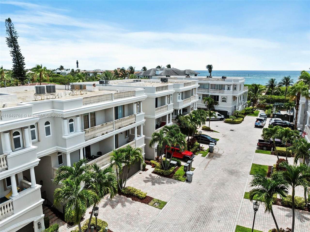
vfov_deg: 56.8
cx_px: 155
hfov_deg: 71.6
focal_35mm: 24
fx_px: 215
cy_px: 116
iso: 100
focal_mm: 12.29
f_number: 2.8
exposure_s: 1/2000
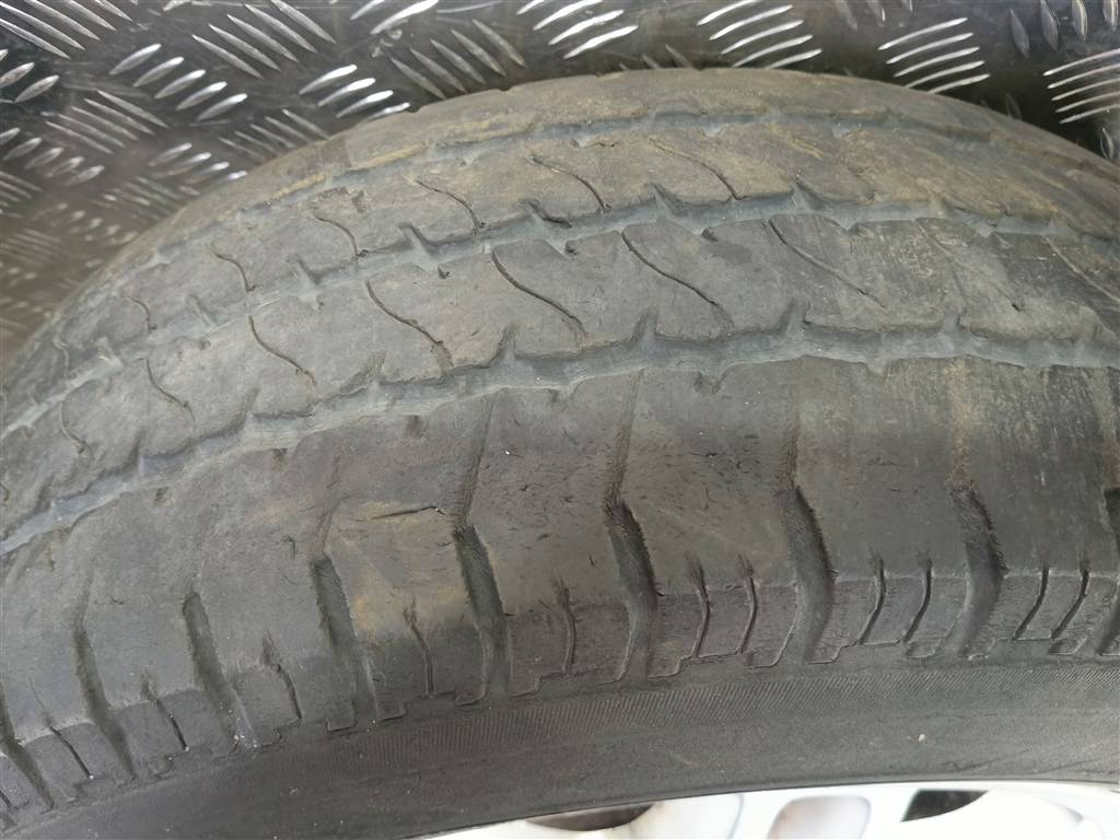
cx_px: 560
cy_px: 420
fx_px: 874
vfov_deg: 51.4
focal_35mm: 27
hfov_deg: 65.3
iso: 396
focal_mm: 4.11
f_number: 1.6
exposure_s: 1/25
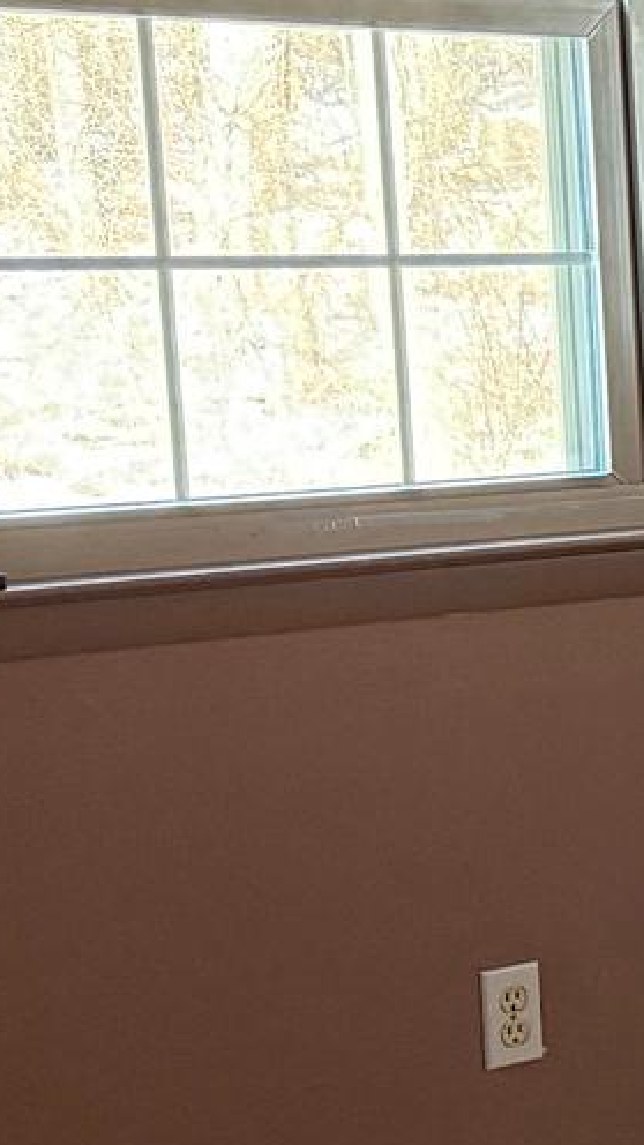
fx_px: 3279
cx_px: 2149
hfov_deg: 8.6
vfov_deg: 19.7
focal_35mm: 108
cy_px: 810
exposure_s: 1/60
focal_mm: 6.76
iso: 320
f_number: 1.78
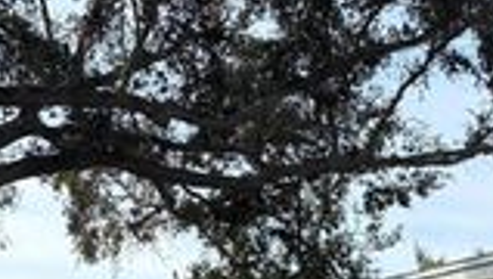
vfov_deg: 12.8
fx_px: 1165
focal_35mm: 89
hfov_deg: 23.1
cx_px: 468
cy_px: 442
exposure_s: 1/2012
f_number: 1.6
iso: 50
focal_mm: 5.96
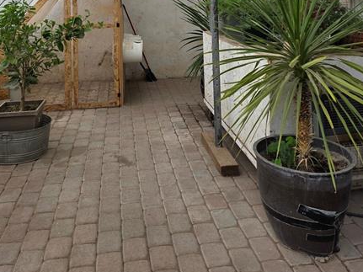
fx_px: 430
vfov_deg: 32.4
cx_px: 186
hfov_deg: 45.8
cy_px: 2
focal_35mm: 41
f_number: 1.7
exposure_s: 1/359
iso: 40
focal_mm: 6.3
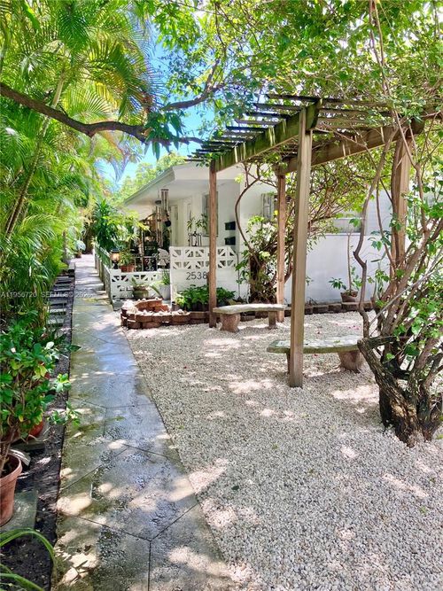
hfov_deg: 49.7
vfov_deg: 63.5
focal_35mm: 28
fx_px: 478
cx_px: 222
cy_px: 296
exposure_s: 1/223
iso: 32
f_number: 1.8
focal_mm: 3.99
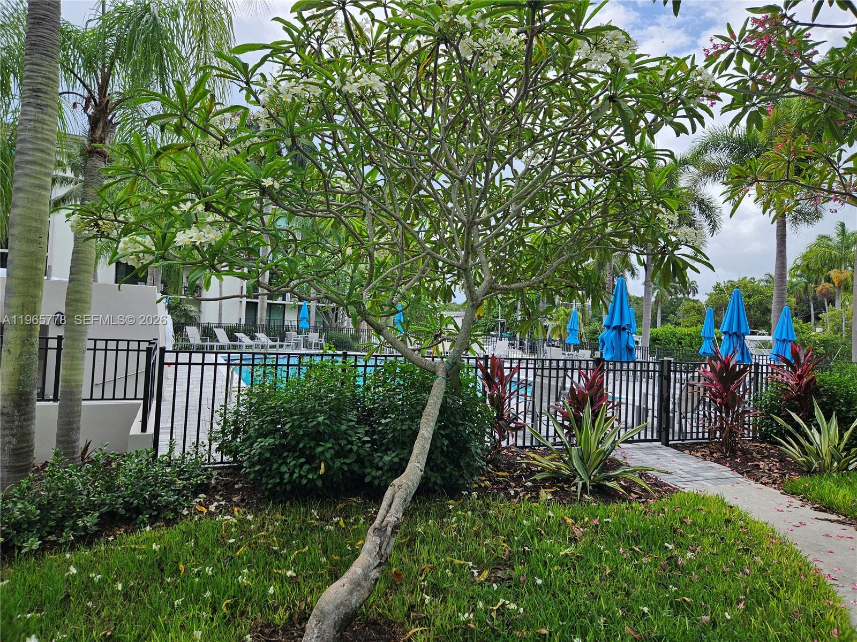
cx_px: 428
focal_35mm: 23
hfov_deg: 73.9
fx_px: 569
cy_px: 321
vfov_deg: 58.9
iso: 25
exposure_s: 1/1212
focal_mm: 5.4
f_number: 1.8
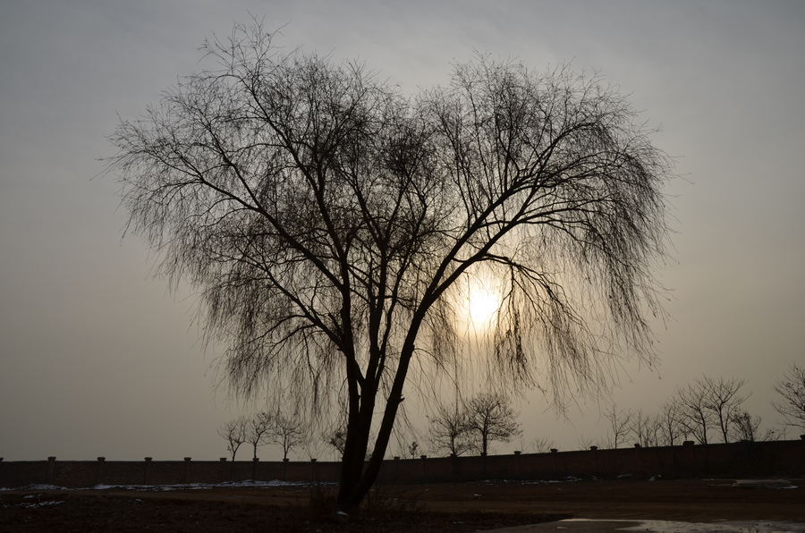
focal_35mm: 24
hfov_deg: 73.9
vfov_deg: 52.9
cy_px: 266
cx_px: 402
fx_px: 536
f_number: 11
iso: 100
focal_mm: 16
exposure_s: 1/250
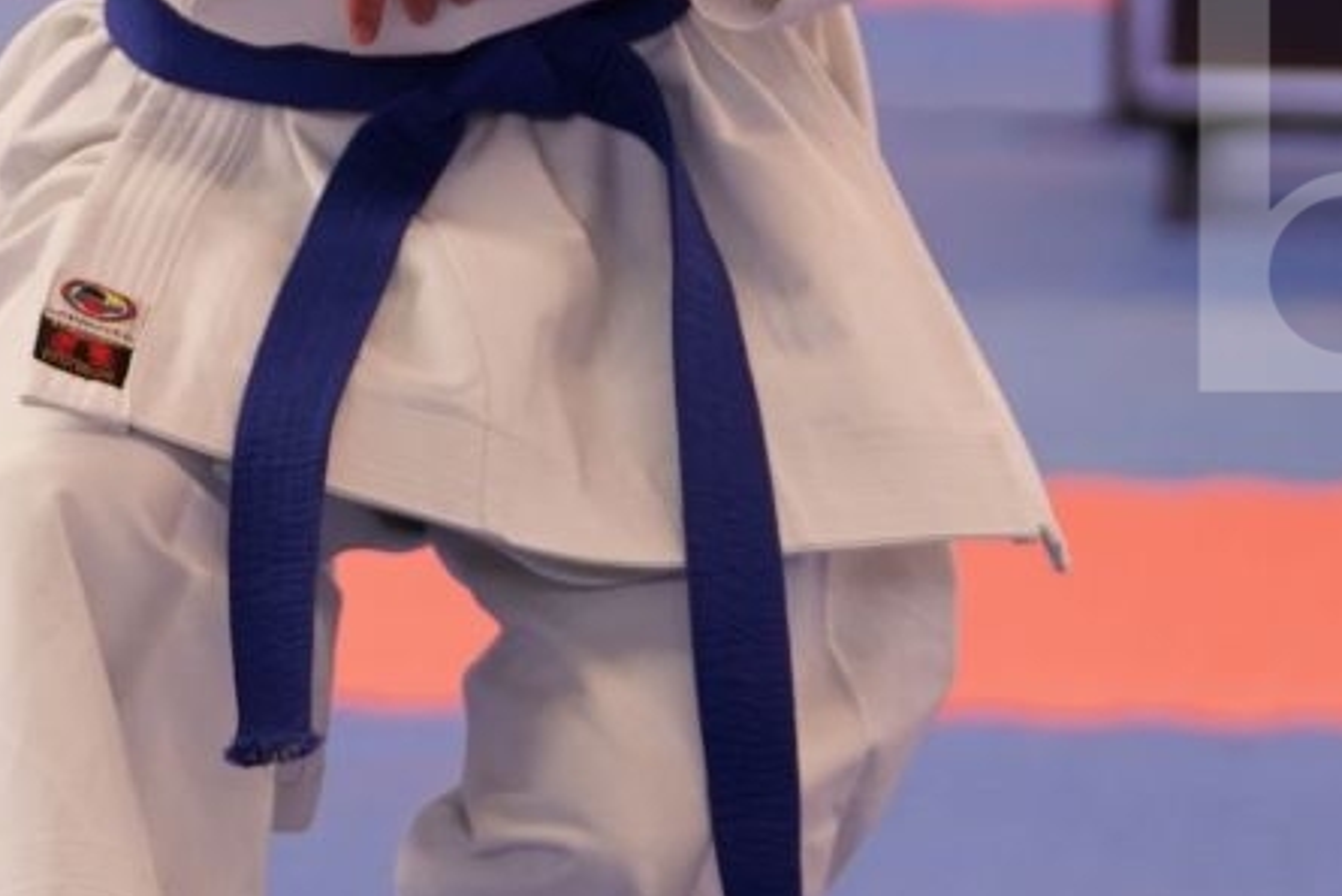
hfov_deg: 3.8
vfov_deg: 2.6
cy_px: 118
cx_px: 458
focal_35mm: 538
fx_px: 20061
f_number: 2.8
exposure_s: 1/500
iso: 640
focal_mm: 133
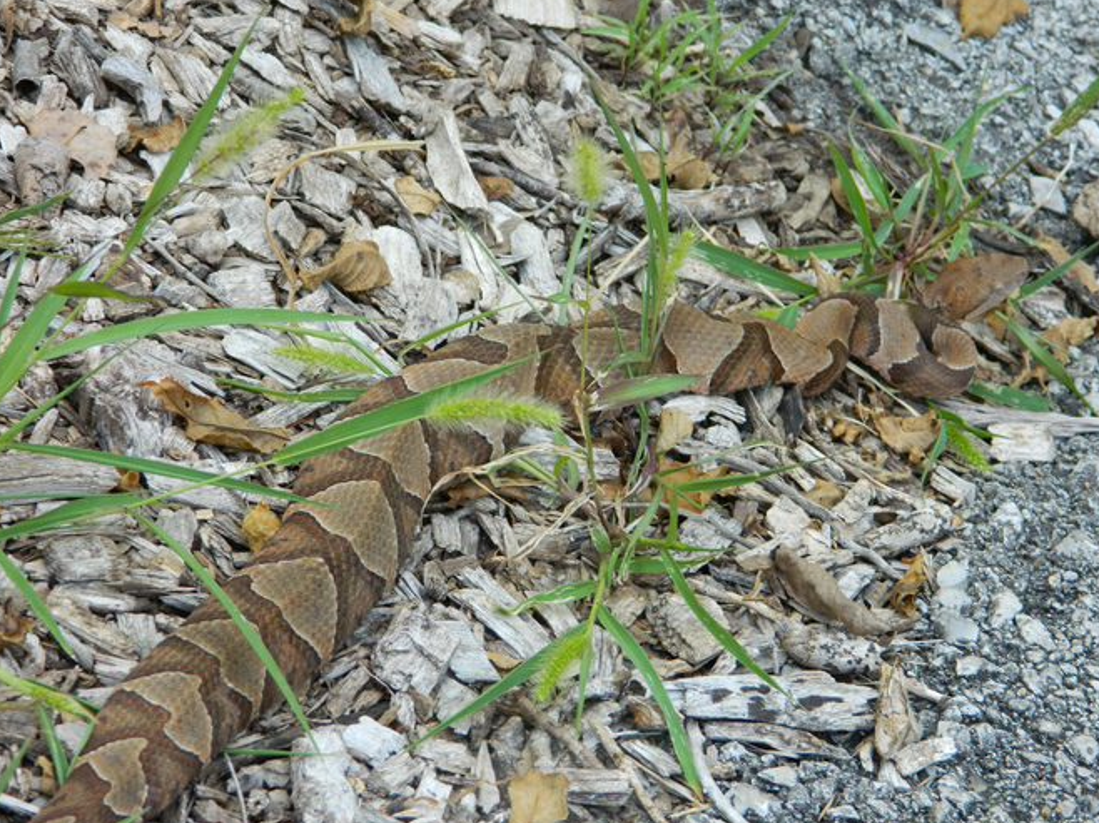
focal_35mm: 134
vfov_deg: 11.1
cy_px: 419
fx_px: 4253
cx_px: 564
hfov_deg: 14.7
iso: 200
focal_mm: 23.2
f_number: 4.7
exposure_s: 1/60
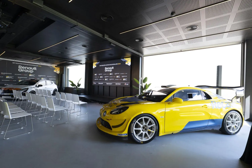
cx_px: 126
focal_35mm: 16
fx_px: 112
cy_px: 84
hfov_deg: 96.8
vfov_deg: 73.7
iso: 1250
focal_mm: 16
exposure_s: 1/100
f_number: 6.3
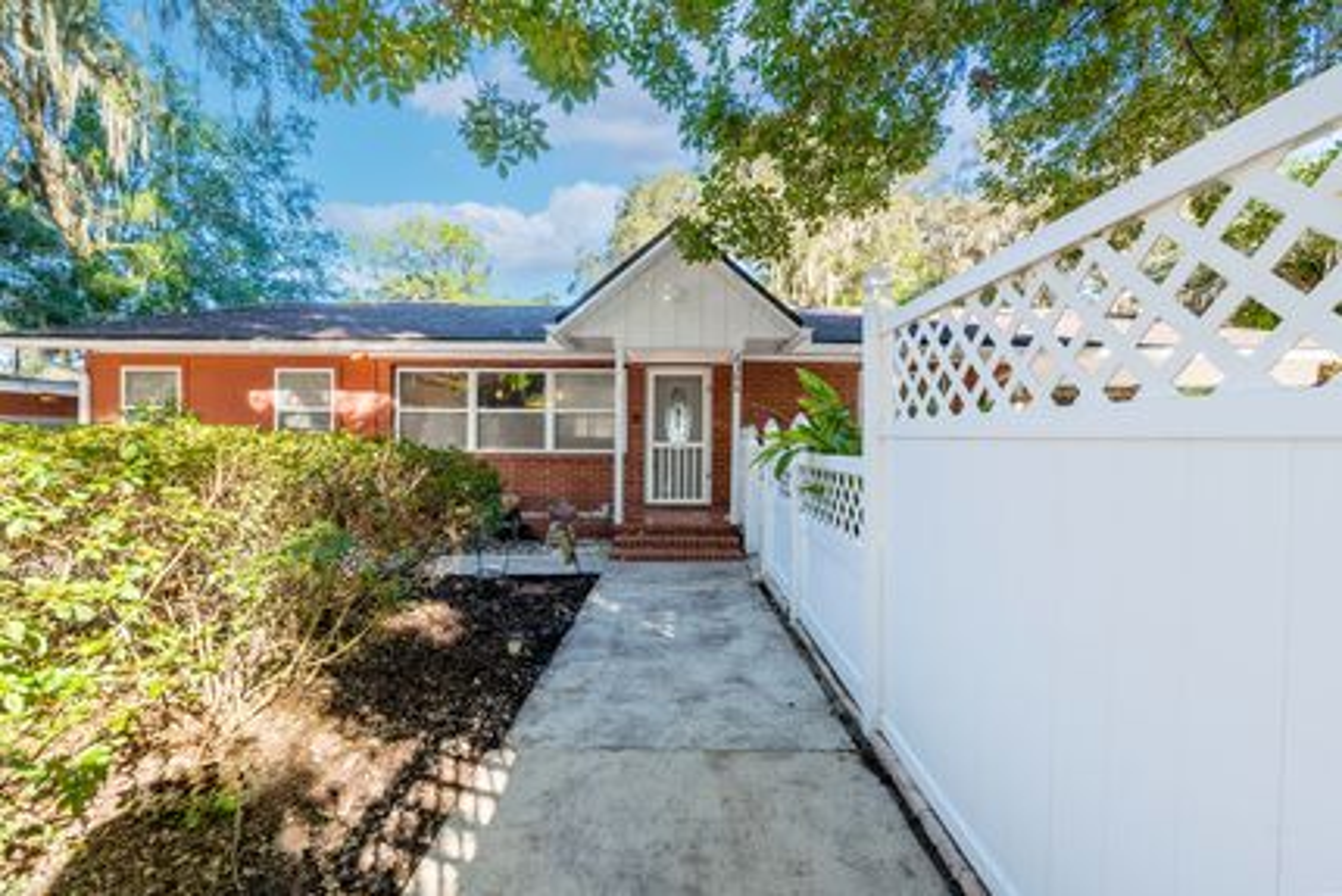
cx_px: 671
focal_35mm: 14
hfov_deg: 104.2
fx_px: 522
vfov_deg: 81.3
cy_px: 448
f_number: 9
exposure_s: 1/640
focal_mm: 14
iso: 400
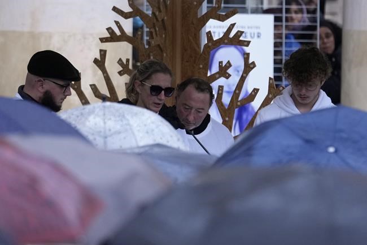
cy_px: 122
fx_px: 3057
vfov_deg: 4.6
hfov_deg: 6.9
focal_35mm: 300
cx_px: 184
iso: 1000
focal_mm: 200
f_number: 2.8
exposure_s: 1/125
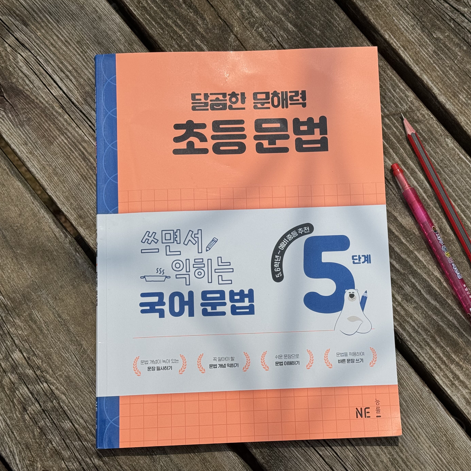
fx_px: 954
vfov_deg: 27.7
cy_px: 230
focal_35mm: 62
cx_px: 277
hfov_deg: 27.7
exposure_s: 1/12500
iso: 64
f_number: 1.78
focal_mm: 6.76
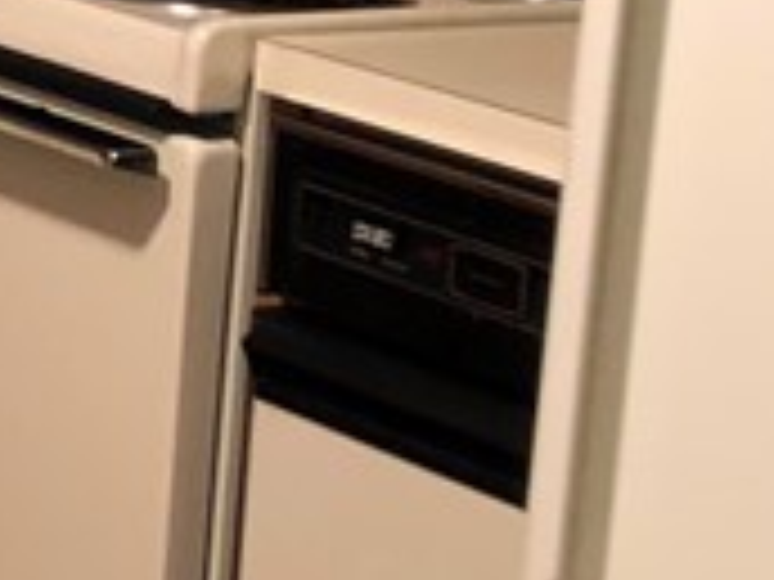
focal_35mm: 167
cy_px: -135
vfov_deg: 8.8
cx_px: -1400
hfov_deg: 9.7
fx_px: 3734
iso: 80
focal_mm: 3.99
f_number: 1.8
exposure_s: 1/11
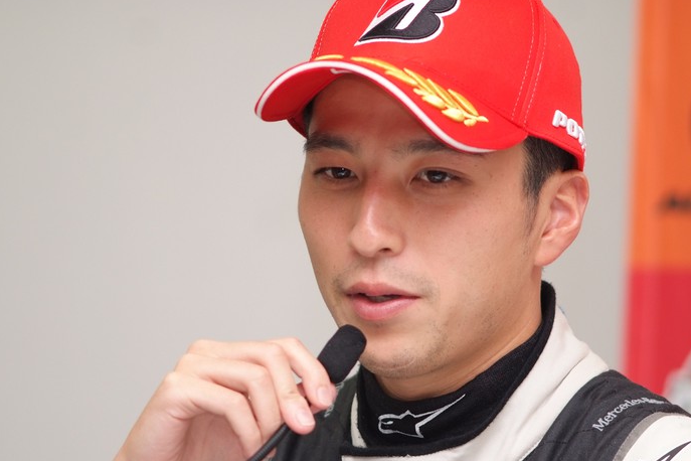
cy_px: 220
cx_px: 352
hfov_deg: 7.3
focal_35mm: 283
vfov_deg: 4.9
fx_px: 5432
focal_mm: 180
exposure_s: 1/250
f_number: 2.8
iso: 400
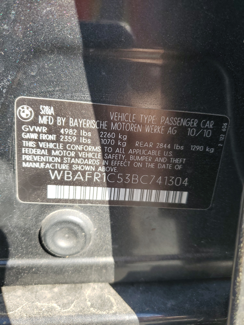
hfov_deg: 53.1
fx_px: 244
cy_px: 162
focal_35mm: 26
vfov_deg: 67.3
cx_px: 122
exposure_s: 1/323
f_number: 1.5
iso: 50
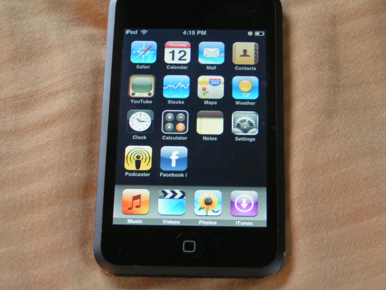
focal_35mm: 104
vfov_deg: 14.2
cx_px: 193
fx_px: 1160
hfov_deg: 18.9
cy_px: 145
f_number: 3.5
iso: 200
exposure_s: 1/15
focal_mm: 15.9
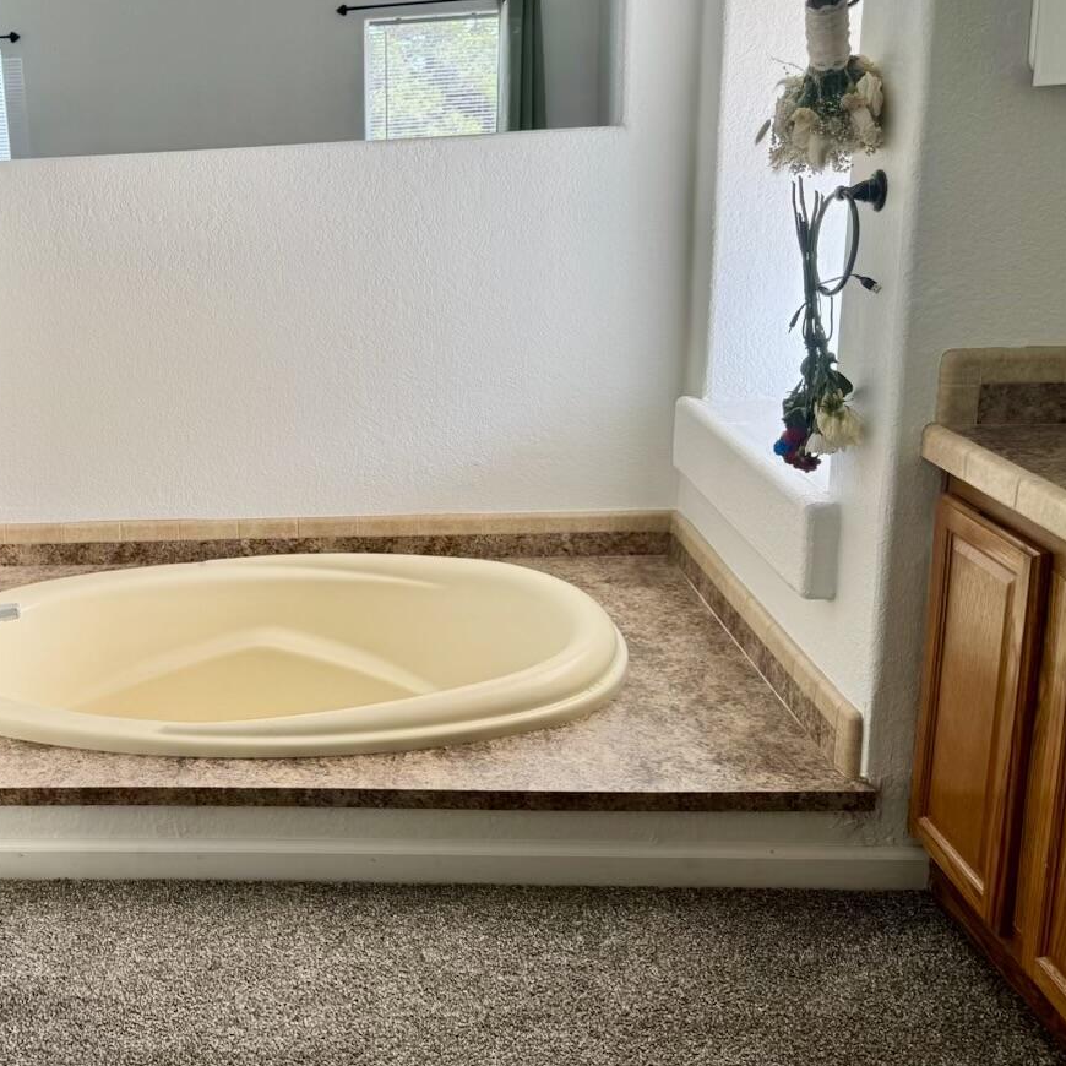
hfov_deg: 40.4
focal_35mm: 39
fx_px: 1359
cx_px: 158
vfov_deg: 42.8
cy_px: 475
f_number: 1.78
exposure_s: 1/121
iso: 80
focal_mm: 6.76
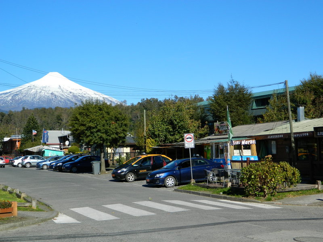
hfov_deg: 33.8
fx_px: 532
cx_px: 162
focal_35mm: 57
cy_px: 121
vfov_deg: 25.7
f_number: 3.8
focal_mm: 10.2
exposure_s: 1/800
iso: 80
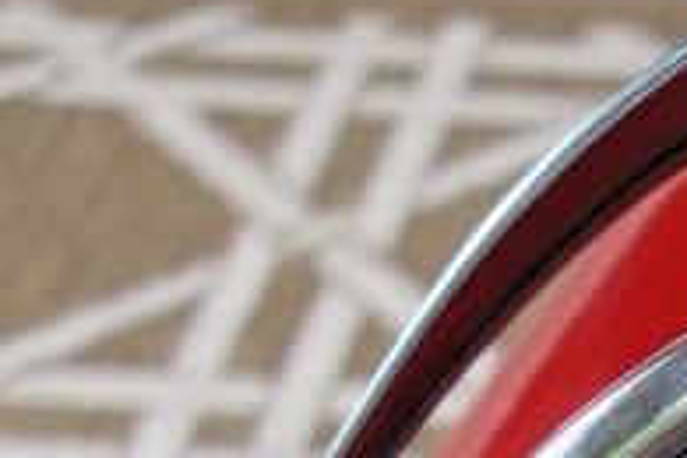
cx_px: 1015
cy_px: 1050
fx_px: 3149
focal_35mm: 165
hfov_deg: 11.9
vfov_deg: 7.8
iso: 125
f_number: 2.2
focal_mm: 10.4
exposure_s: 1/100
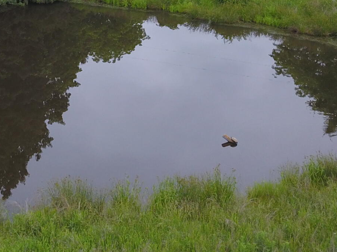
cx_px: 17
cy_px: -80
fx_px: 837
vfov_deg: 16.2
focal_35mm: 86
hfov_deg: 22.1
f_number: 2.2
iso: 159
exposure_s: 1/100
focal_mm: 4.73
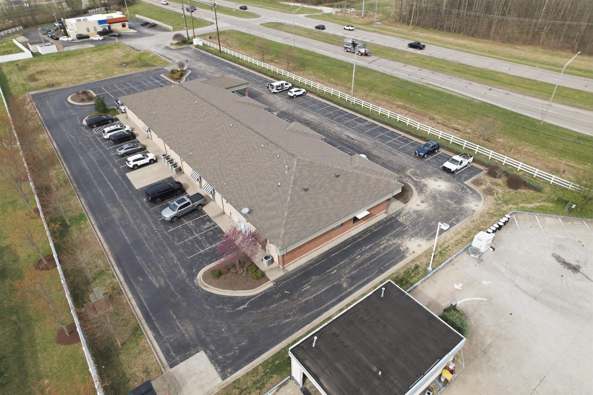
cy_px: 198
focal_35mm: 22
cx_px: 296
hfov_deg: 78.6
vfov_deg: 57.2
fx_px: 362
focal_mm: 8.4
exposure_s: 1/40
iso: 120
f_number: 2.8
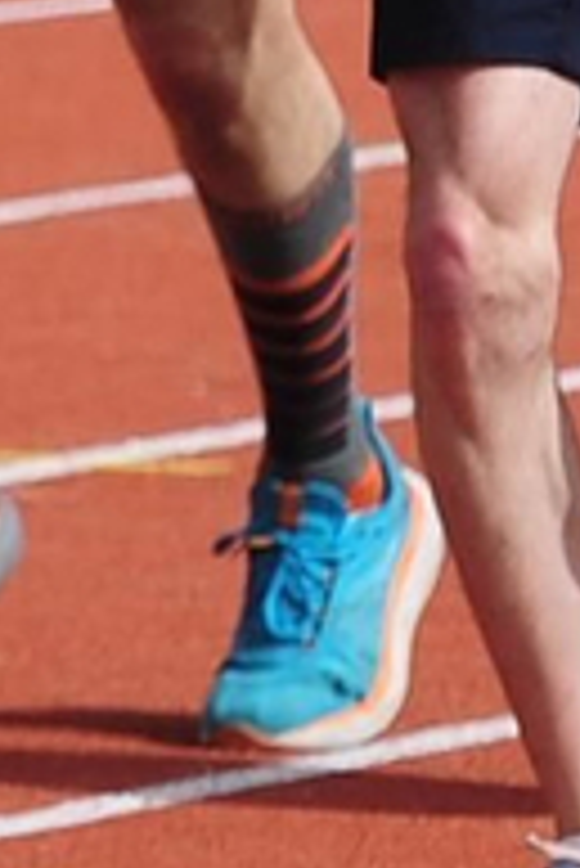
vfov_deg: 1.7
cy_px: -187
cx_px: -445
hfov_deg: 1.1
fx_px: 29935
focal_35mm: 1241
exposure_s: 1/1250
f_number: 7.1
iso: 320
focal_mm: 150
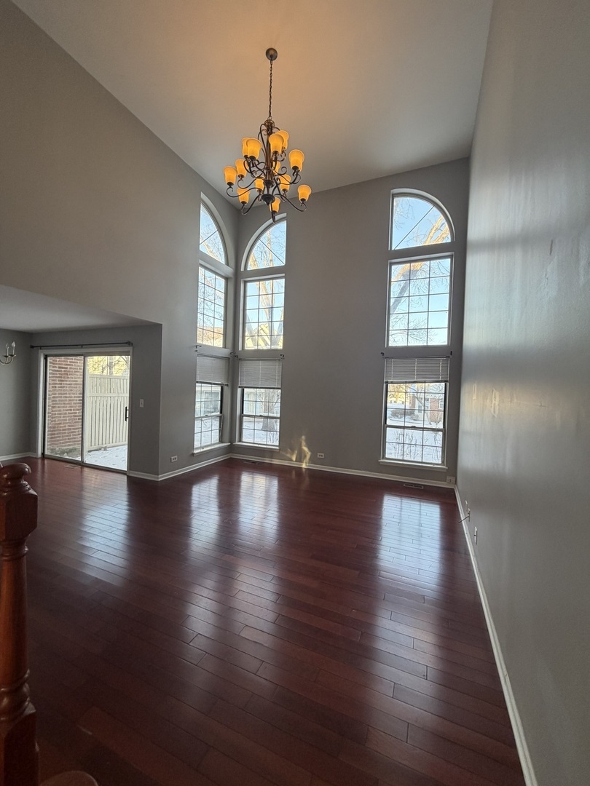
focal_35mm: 14
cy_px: 393
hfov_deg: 85.7
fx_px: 318
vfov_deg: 102.1
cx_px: 295
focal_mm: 2.22
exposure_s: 1/120
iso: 160
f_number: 2.2
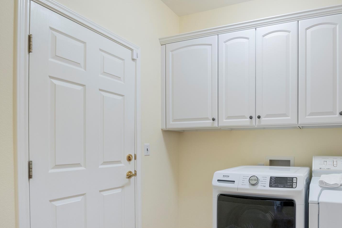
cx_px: 241
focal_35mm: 23
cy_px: 148
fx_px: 218
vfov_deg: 54.2
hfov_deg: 72.6
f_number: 11
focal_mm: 16
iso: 500
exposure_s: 1/2
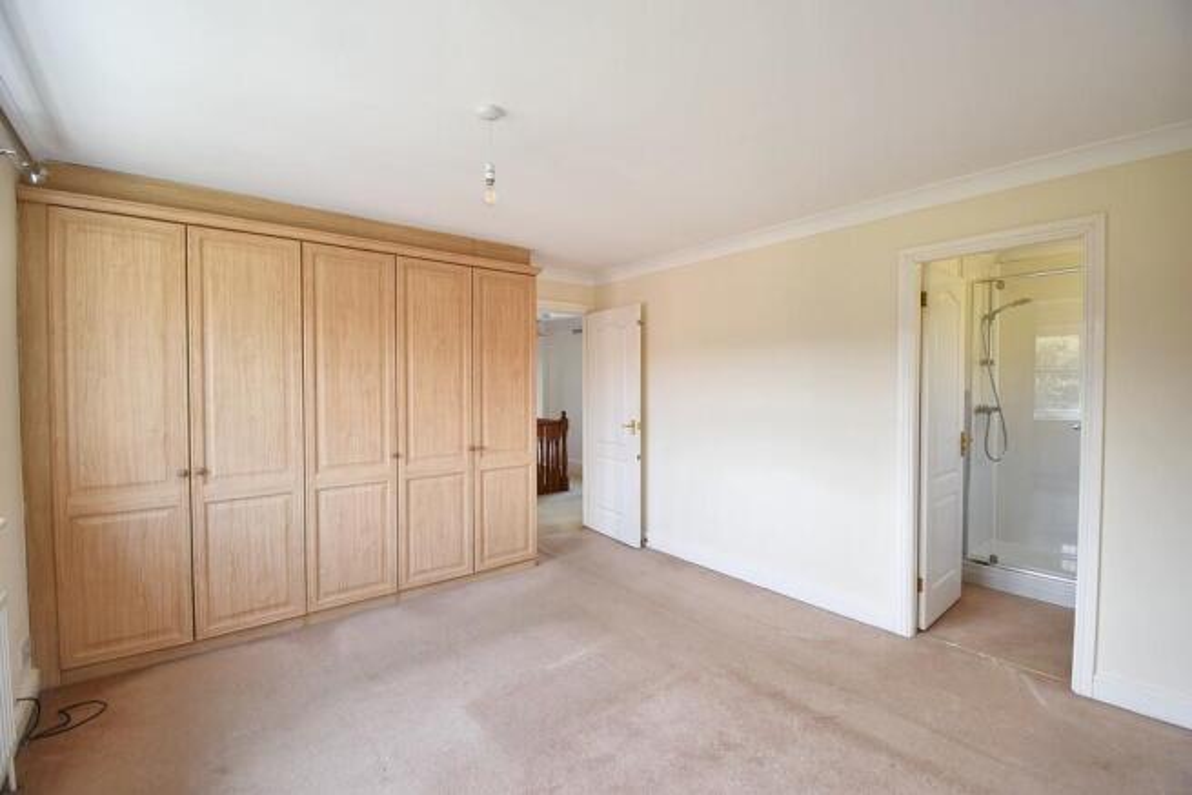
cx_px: 596
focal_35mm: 15
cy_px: 398
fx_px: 497
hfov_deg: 100.4
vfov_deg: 77.4
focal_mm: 10
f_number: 4.5
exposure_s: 1/25
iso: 100
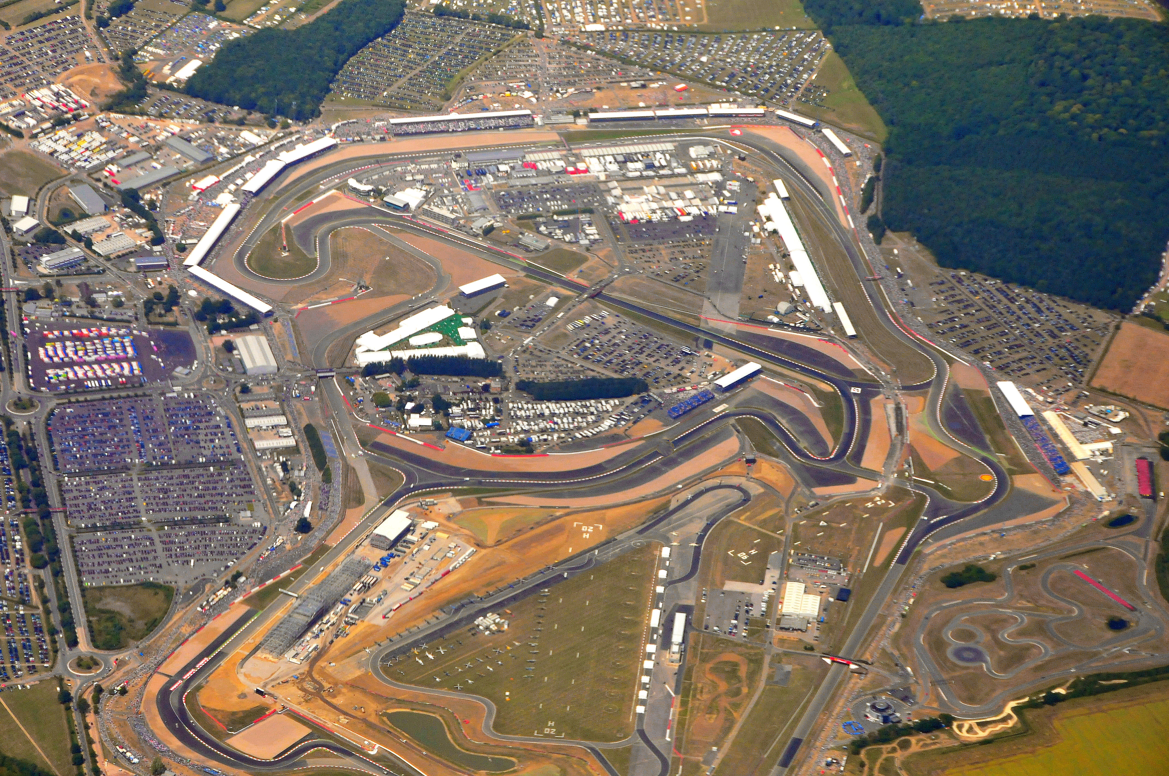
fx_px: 6324
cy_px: 388
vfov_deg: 7.0
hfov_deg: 10.6
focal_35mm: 195
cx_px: 584
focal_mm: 130
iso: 800
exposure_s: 1/500
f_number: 11
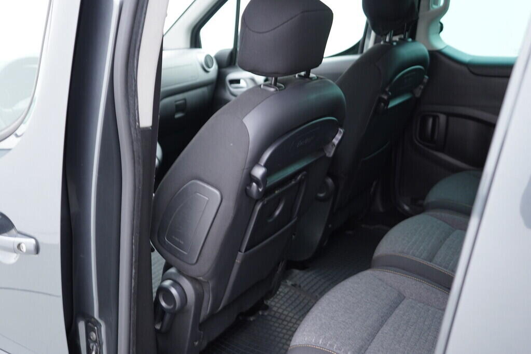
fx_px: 531
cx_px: 266
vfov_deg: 36.9
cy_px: 177
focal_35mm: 36
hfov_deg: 53.1
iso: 320
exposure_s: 1/40
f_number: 2.8
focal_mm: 24
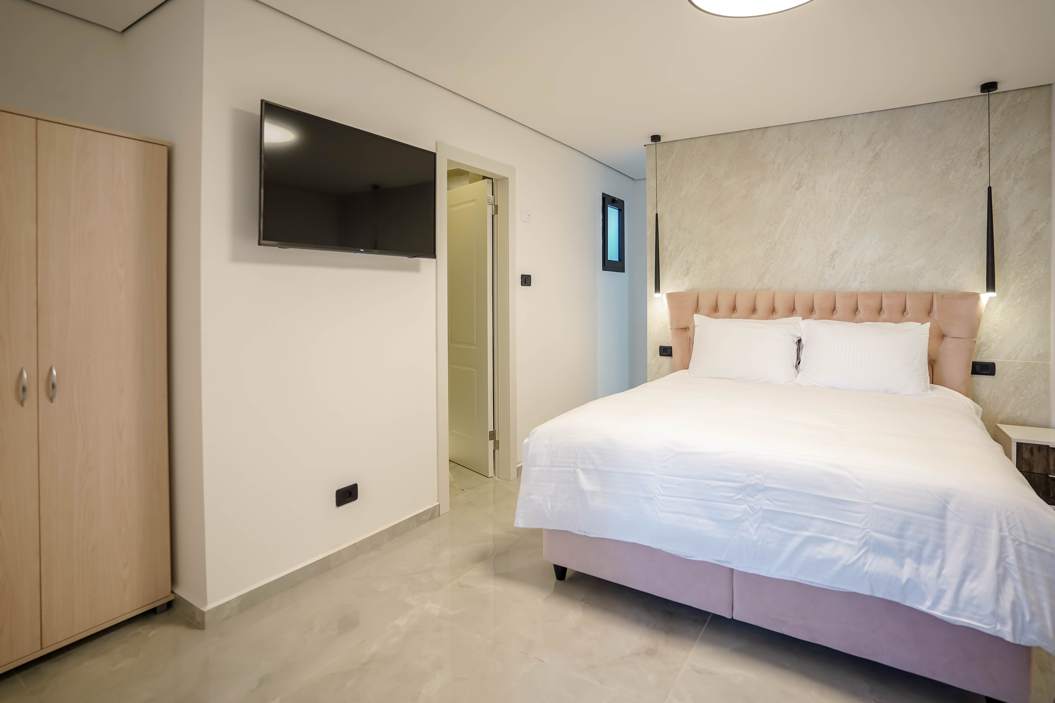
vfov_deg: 70.4
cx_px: 528
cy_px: 352
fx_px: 498
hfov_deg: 93.3
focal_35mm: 17
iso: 125
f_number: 2.8
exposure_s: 1/30
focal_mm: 17
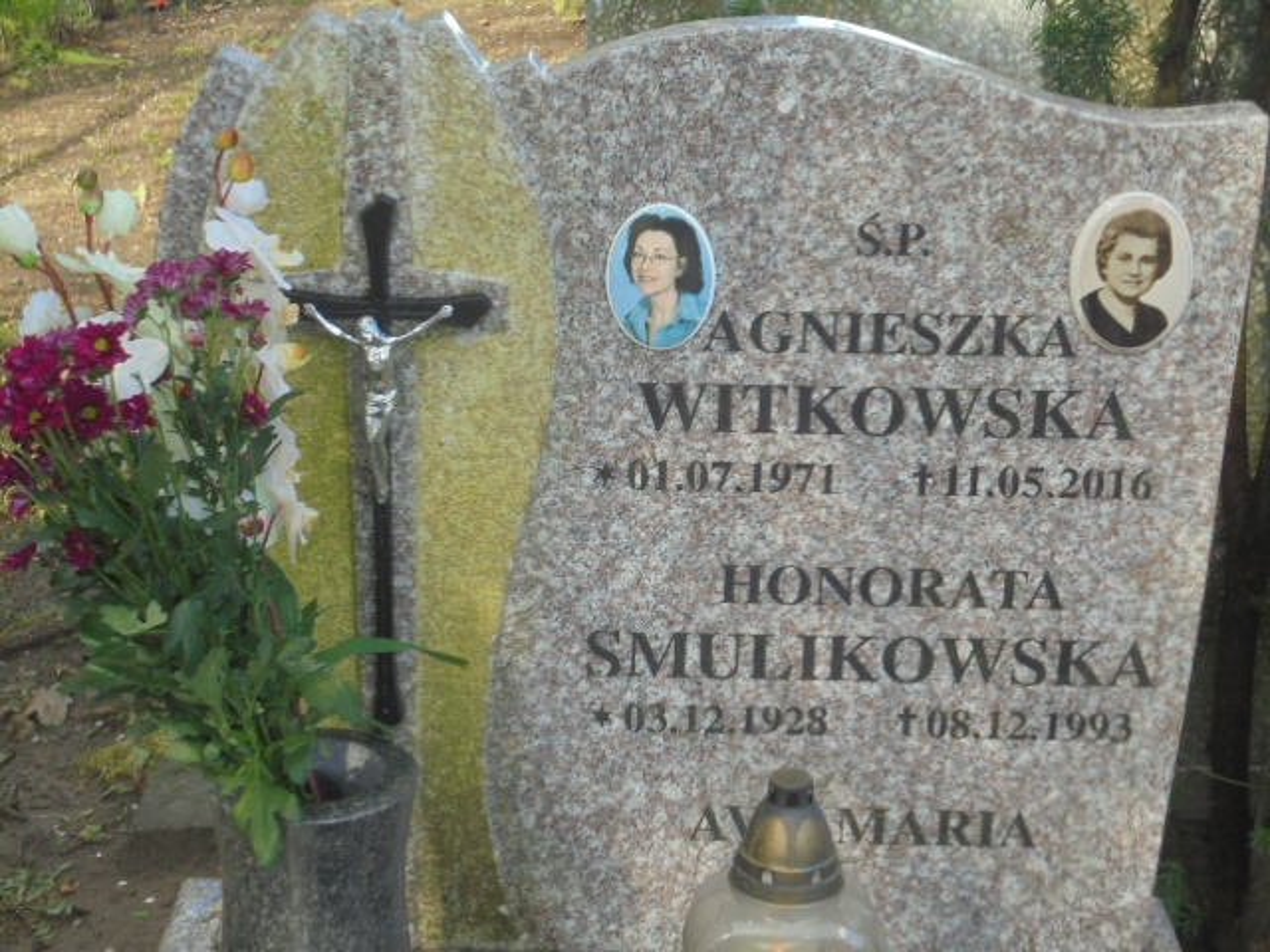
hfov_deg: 30.3
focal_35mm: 64
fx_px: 2348
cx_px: 635
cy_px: 476
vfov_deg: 22.9
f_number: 5.6
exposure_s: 1/40
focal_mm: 11.5
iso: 100
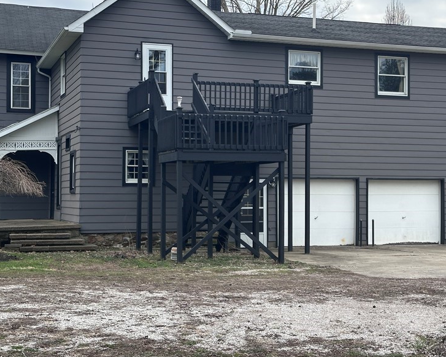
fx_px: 871
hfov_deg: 28.7
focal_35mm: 66
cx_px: 262
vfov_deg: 23.2
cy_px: 172
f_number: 1.78
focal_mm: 6.86
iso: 64
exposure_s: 1/1667
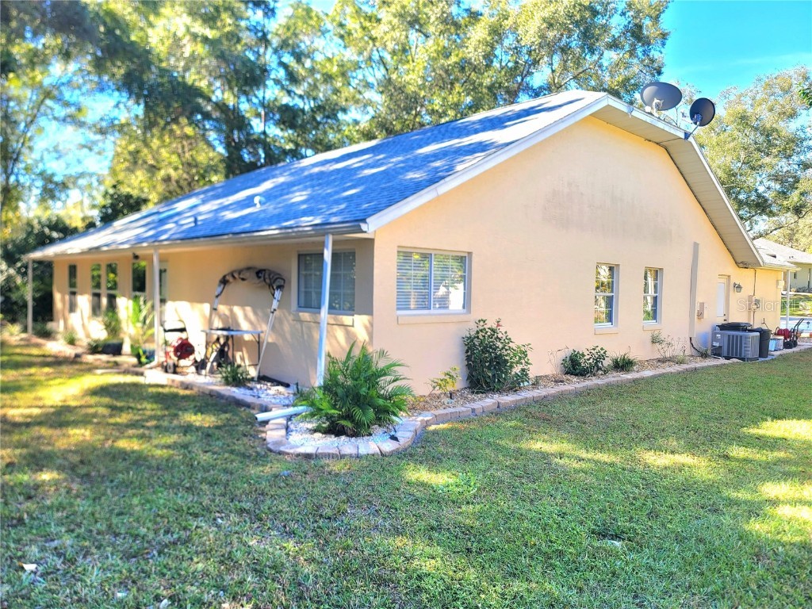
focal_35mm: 25
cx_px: 406
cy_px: 304
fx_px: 586
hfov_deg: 69.4
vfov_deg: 54.9
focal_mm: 7
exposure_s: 1/135
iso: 20
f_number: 1.8
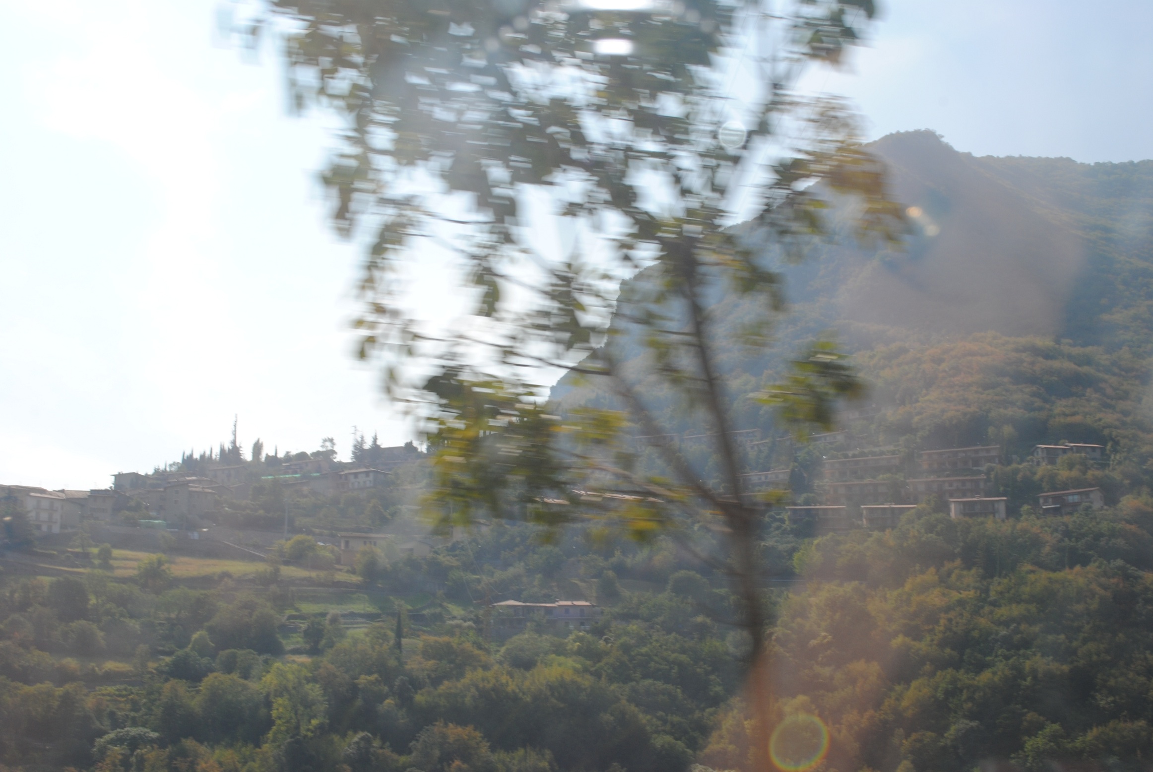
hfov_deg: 41.1
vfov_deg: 28.2
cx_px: 576
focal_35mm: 48
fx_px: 1539
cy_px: 386
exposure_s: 1/200
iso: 100
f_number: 11
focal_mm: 32
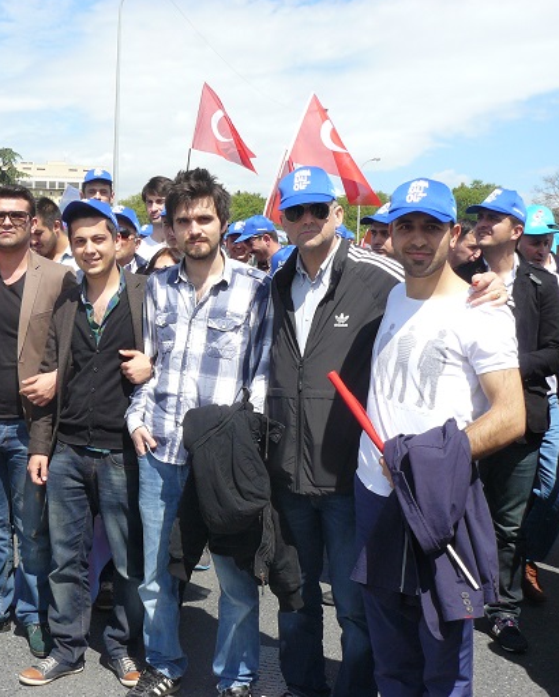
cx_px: 115
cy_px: 344
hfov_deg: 30.7
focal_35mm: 48
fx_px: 992
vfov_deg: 38.8
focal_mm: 6
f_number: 5.6
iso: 100
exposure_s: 1/320
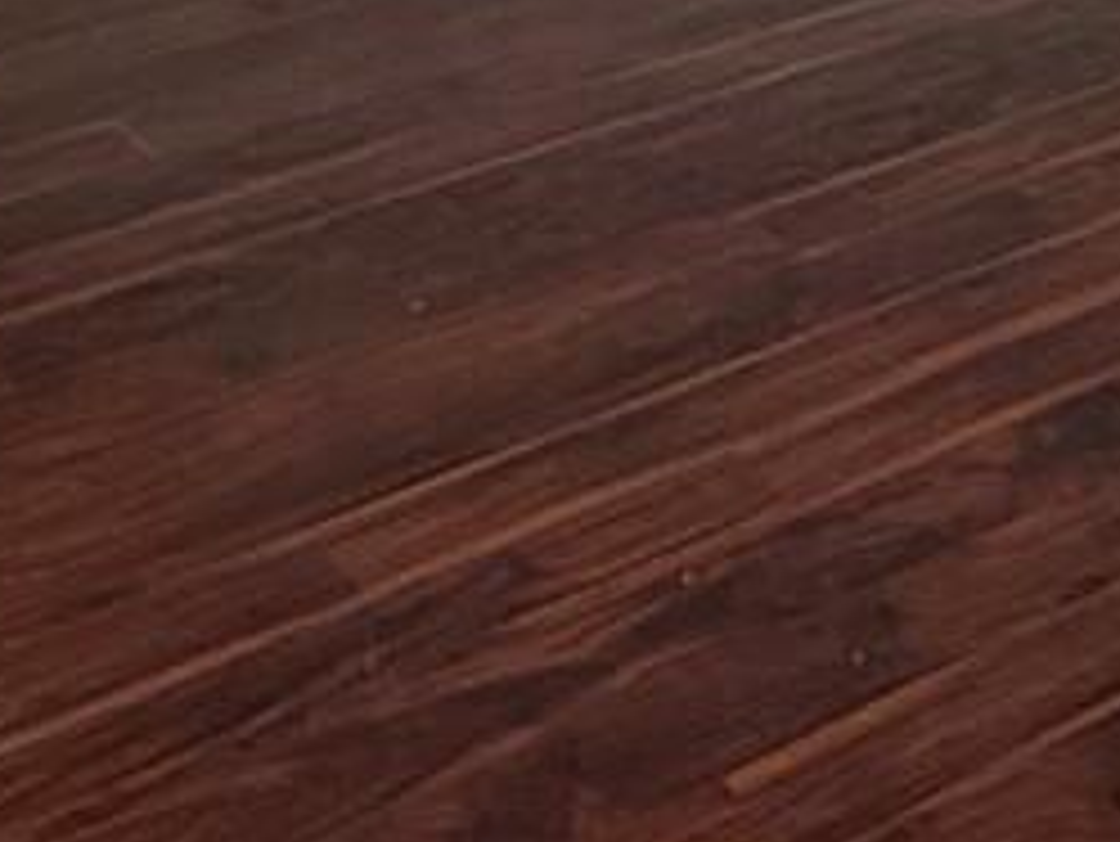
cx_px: 1444
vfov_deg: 12.9
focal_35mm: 90
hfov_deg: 20.0
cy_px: -1135
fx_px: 2913
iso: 125
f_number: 2.2
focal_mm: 2.22
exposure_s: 1/120
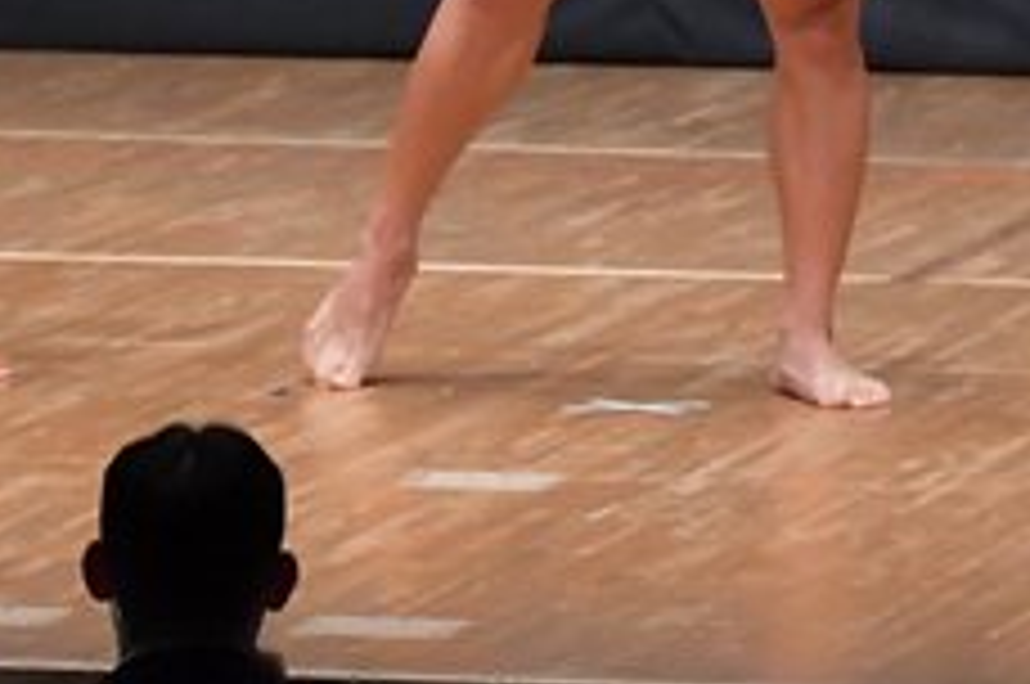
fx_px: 19542
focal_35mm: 684
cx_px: 762
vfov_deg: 2.0
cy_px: -238
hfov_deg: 3.0
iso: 6400
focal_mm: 135
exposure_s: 1/400
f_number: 5.6
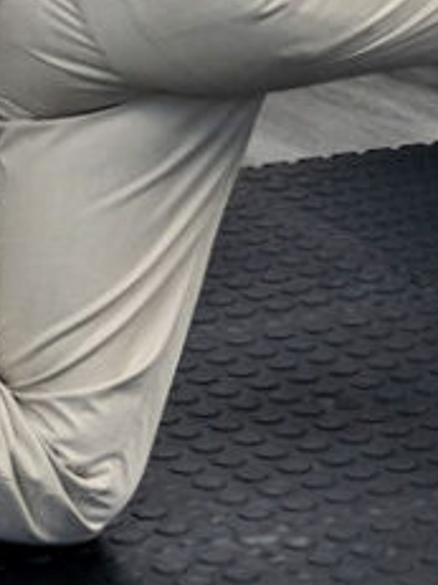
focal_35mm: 151
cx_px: -96
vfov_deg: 11.9
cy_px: -501
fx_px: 2550
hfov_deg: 9.7
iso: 200
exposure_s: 1/50
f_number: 6.3
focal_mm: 17
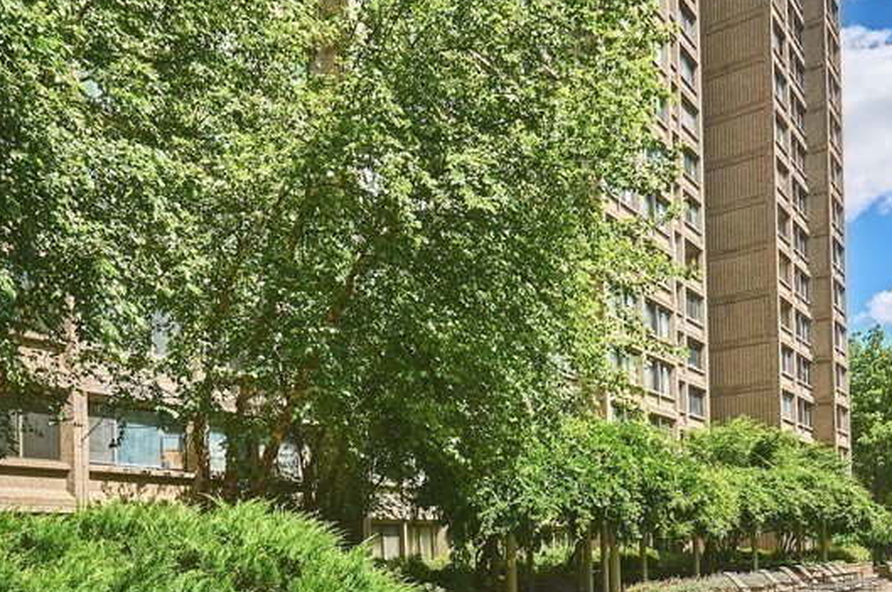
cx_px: 481
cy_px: 540
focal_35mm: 32
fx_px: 791
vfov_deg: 38.1
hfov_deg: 58.8
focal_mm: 11
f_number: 8
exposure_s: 1/320
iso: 200
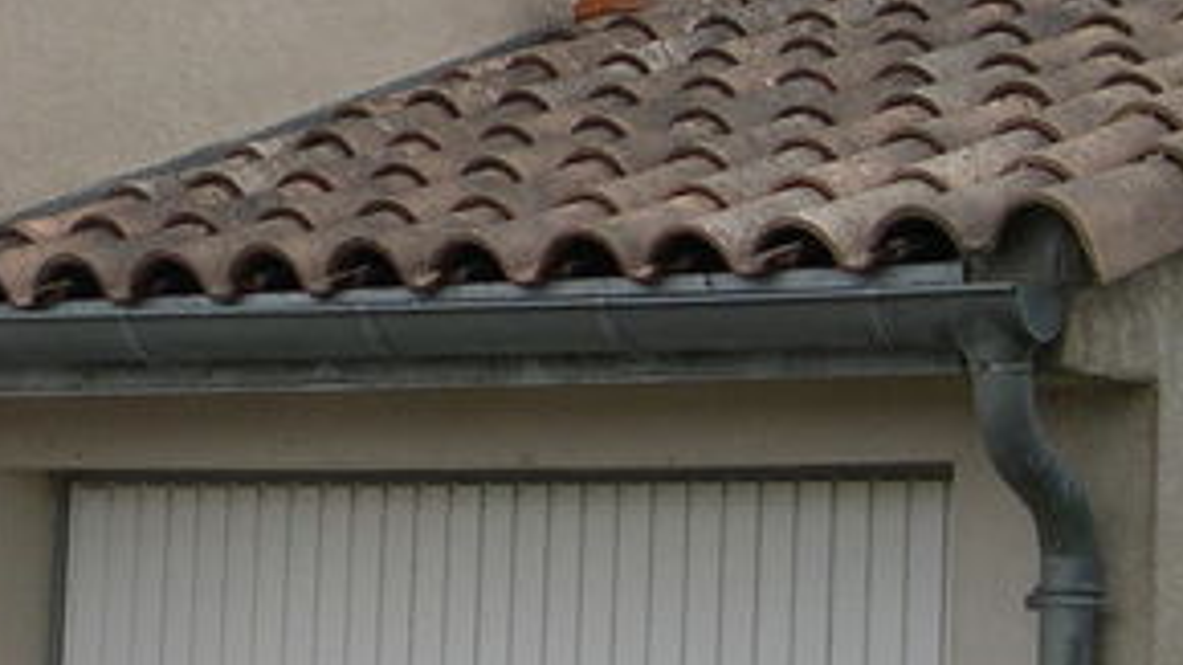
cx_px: -196
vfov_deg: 8.4
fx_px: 4485
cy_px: 53
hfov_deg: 14.6
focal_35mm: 143
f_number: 2.8
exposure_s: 1/517
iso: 100
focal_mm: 8
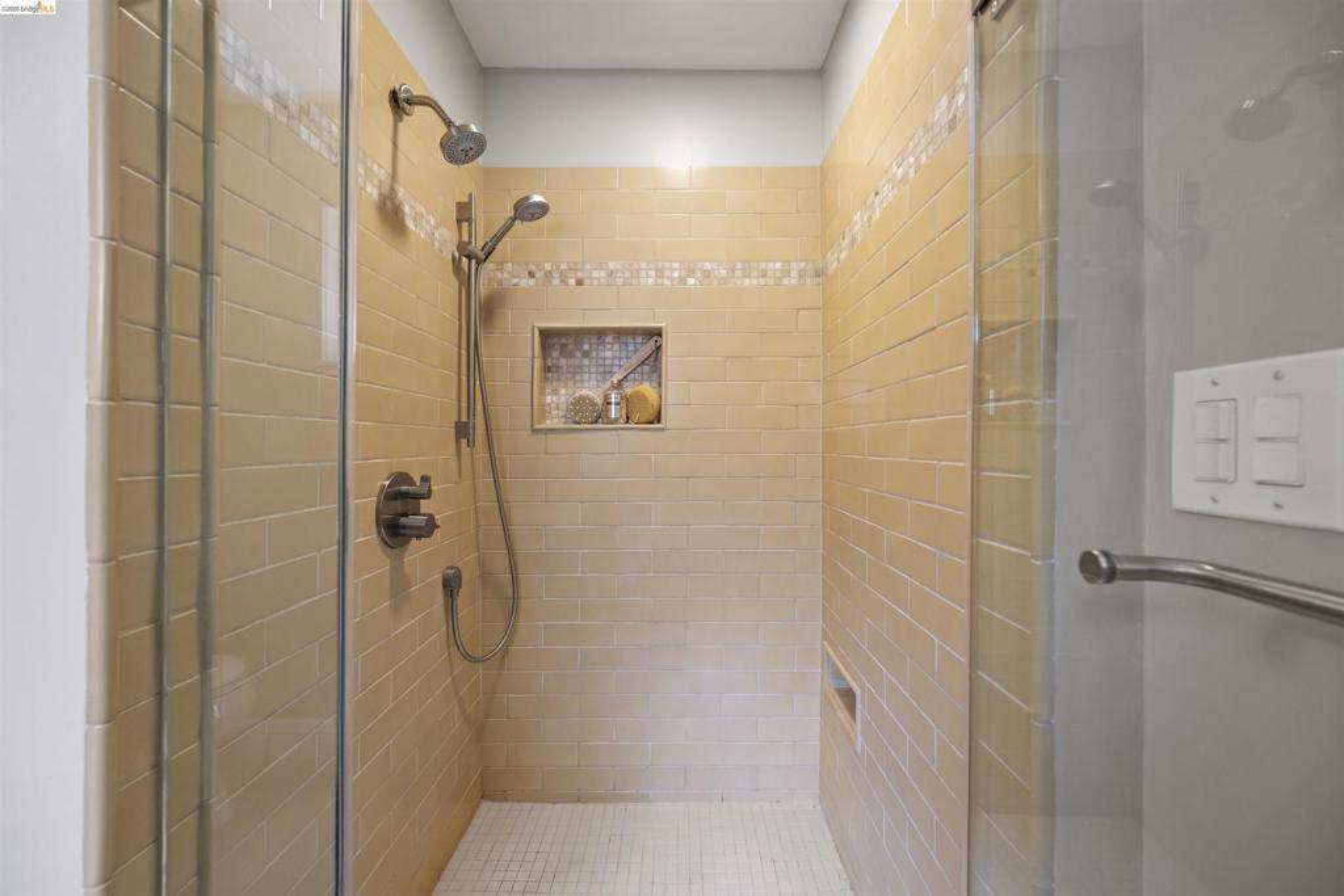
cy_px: 448
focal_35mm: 14
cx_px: 672
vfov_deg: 81.2
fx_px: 523
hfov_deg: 104.2
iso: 250
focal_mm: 14
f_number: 5.6
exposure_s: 1/15
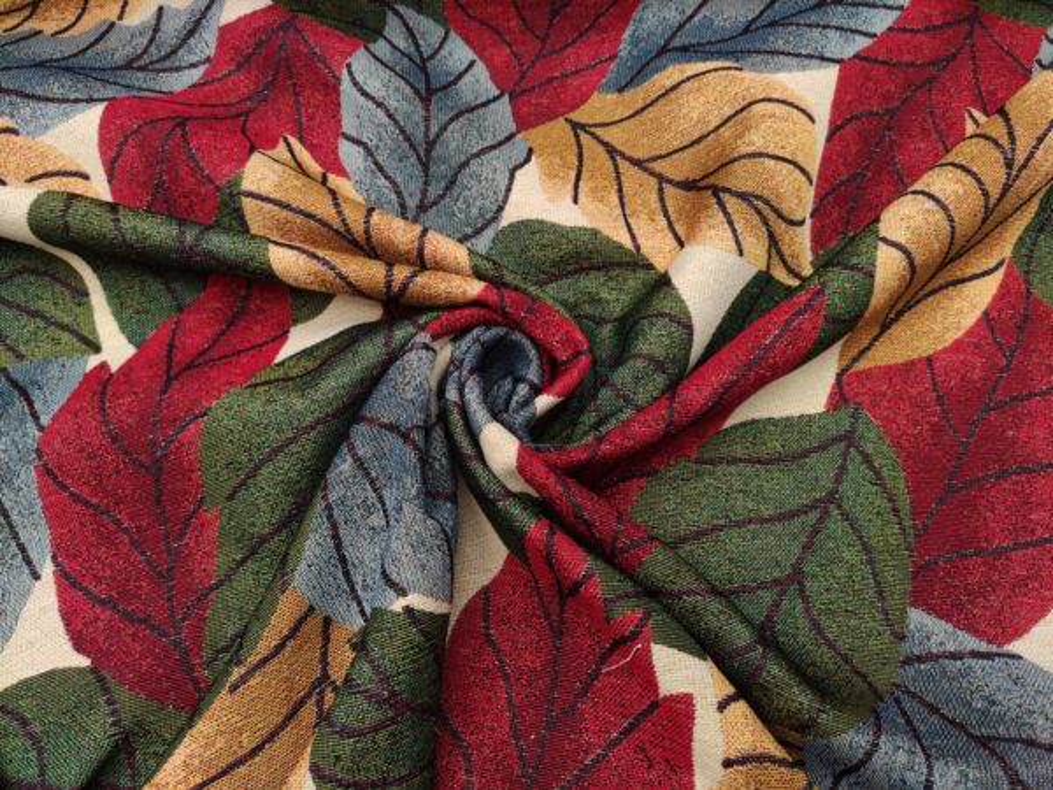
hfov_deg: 69.4
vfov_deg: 54.9
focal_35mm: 25
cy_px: 395
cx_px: 526
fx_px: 760
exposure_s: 1/40
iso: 100
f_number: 1.89
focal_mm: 5.43
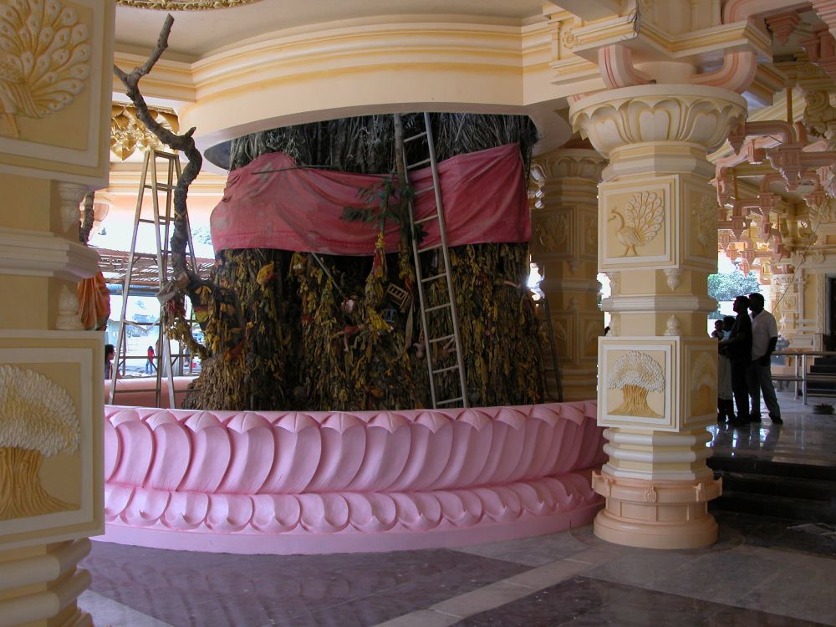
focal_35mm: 34
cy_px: 314
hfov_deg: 54.0
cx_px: 418
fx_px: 821
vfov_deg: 41.8
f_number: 4
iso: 100
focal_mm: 8.9
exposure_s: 1/108
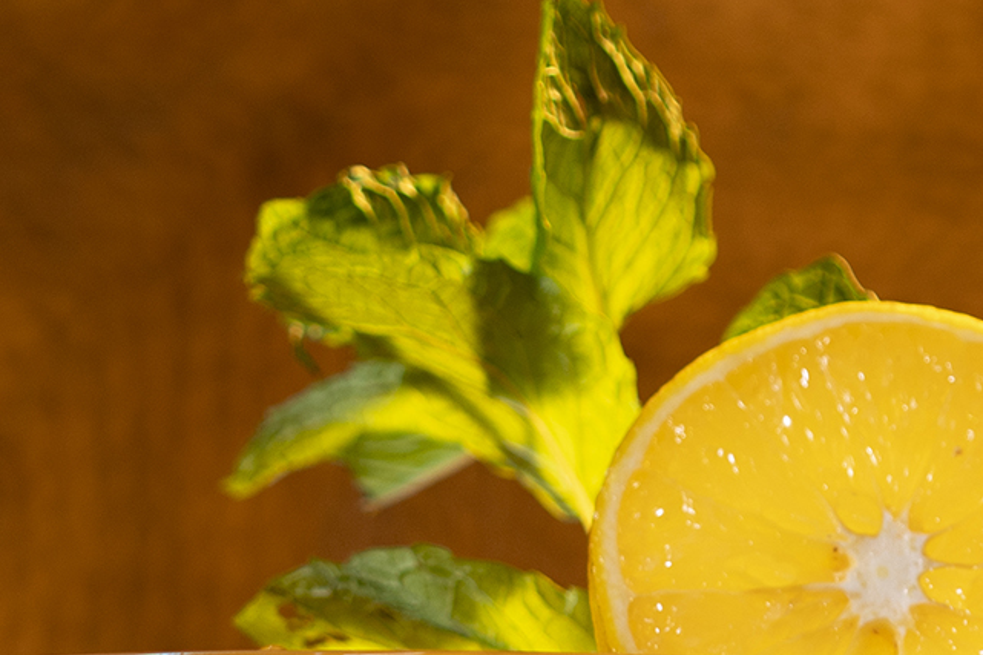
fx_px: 15095
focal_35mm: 553
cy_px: 1708
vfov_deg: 2.5
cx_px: 288
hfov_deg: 3.7
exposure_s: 1/2.5
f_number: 2.8
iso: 100
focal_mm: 100
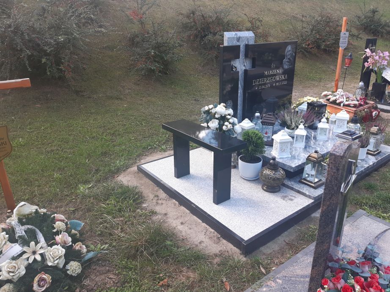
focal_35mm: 26
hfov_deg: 67.3
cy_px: 146
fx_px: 293
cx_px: 195
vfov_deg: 53.0
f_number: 1.7
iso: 40
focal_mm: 3.92
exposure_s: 1/151
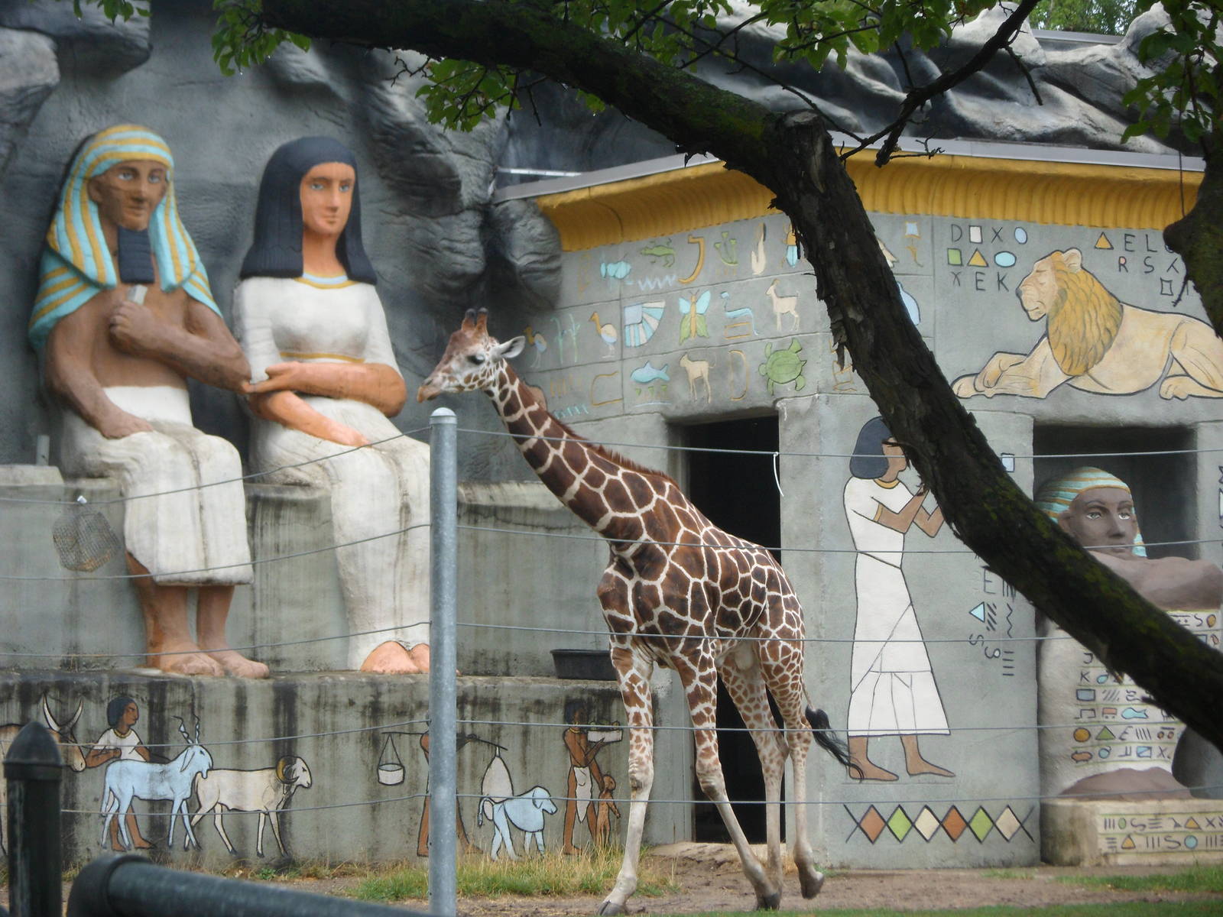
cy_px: 458
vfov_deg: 9.2
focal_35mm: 162
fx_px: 5724
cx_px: 612
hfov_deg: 12.2
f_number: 5.5
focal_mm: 28.7
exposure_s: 1/180
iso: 80
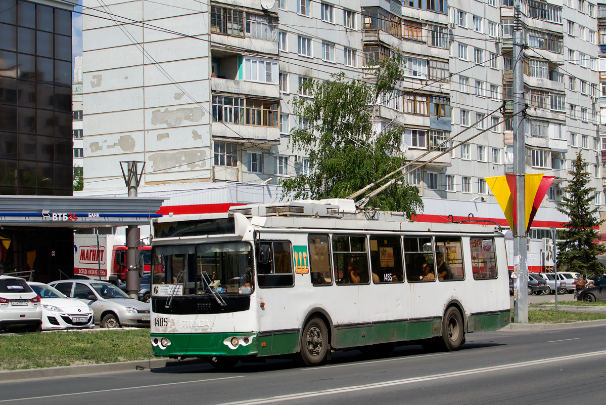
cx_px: 303
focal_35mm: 52
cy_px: 202
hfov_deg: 37.8
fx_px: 884
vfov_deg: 25.8
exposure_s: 1/1250
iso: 200
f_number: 6.3
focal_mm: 35
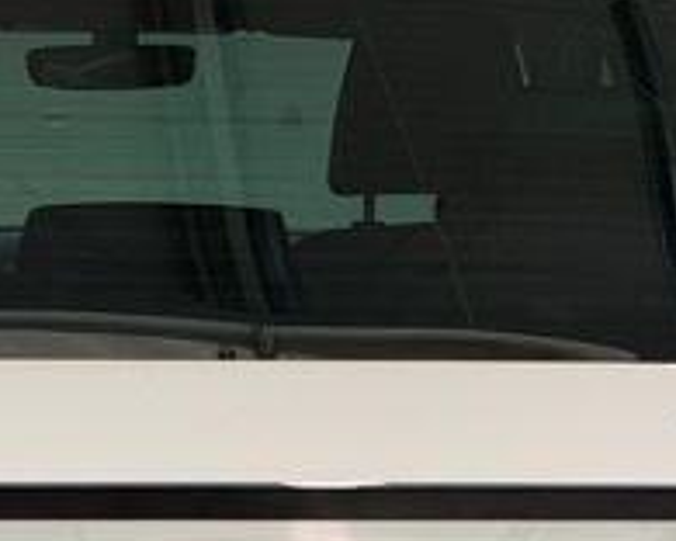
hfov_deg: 14.4
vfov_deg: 10.9
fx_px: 2661
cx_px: 163
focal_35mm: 133
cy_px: 933
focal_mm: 4.25
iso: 100
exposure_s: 1/82
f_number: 1.8
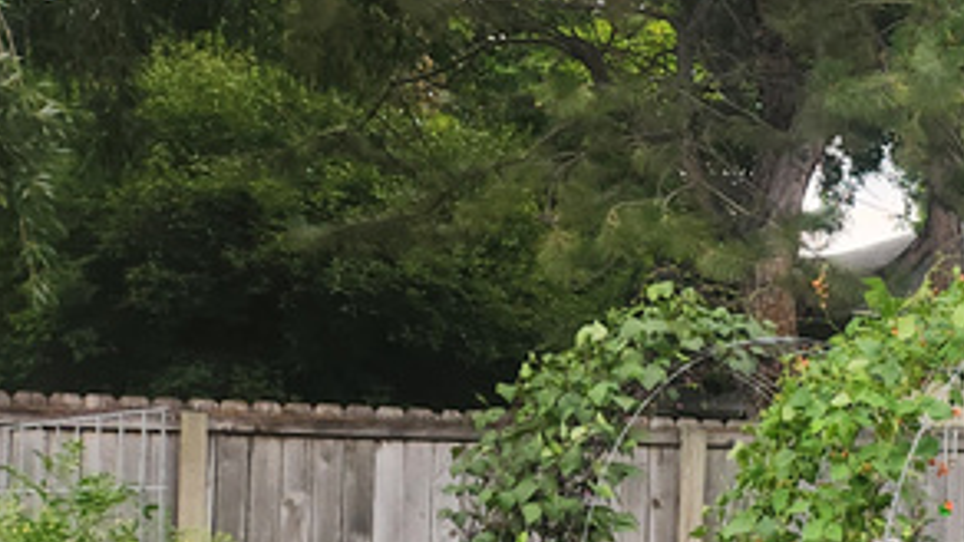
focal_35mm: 88
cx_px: 1647
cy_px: 559
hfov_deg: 19.3
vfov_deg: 13.5
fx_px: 2249
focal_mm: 5.4
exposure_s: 1/180
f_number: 1.8
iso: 100
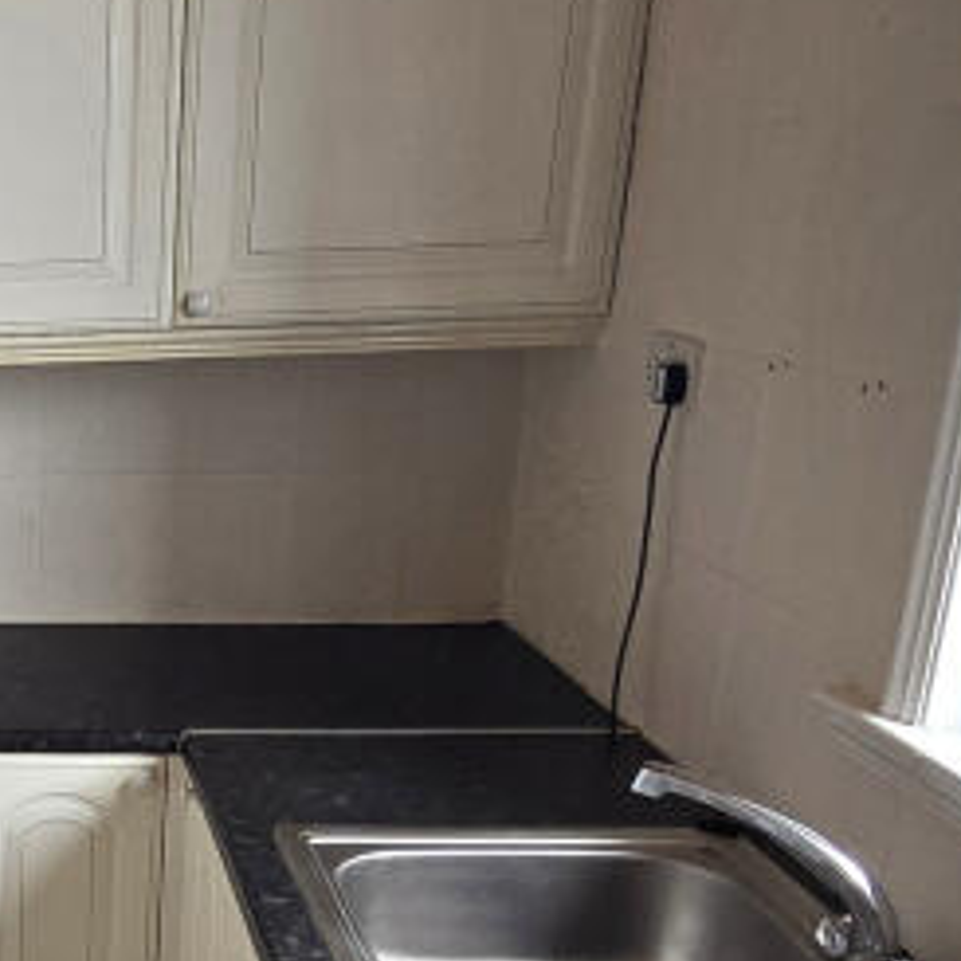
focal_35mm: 48
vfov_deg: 33.9
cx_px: -204
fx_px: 1508
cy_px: 820
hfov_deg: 30.0
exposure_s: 1/100
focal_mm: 2.2
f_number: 2.2
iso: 80
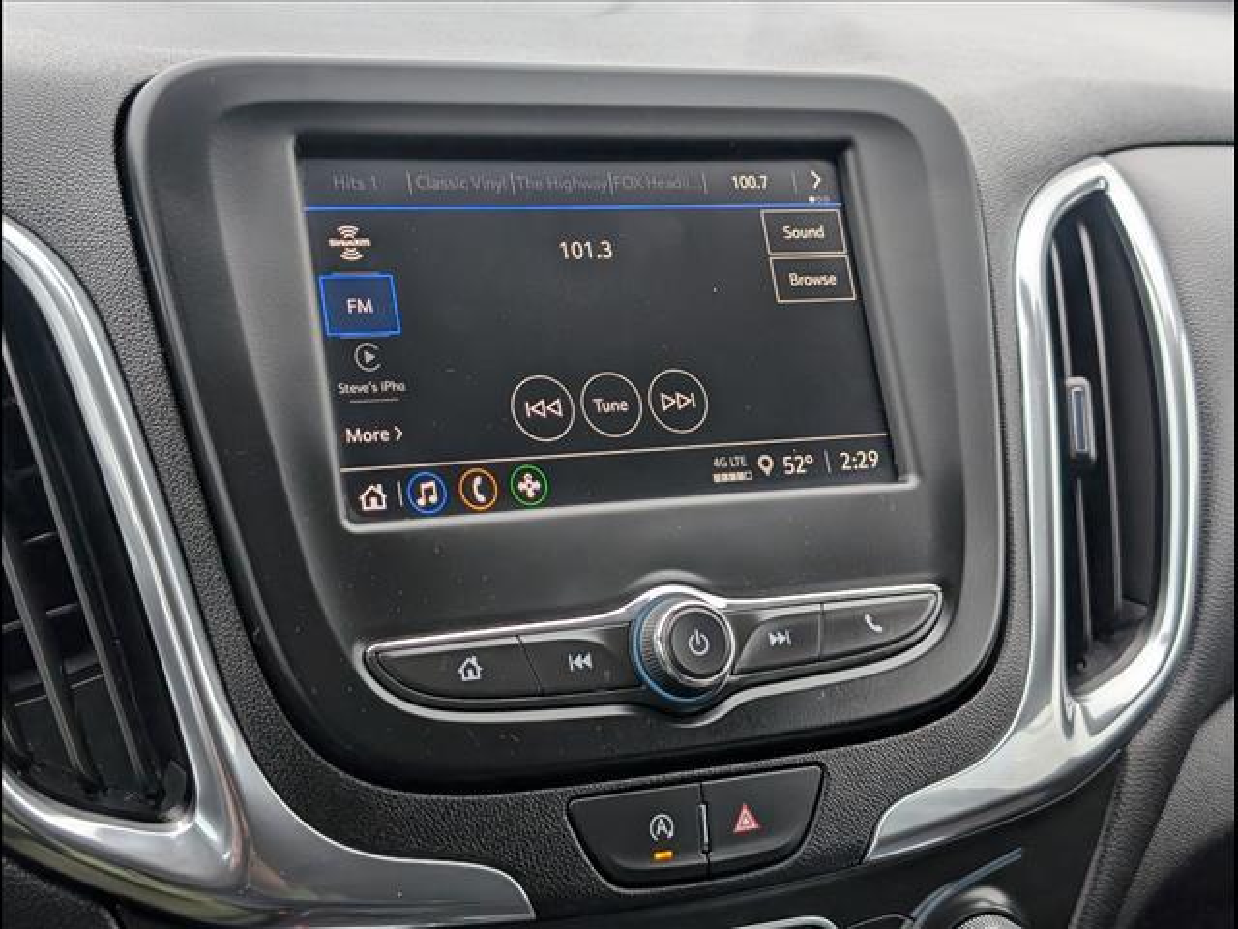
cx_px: 619
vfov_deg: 29.7
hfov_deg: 38.9
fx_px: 1752
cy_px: 464
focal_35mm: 49
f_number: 1.68
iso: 211
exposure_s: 1/714
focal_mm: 6.9
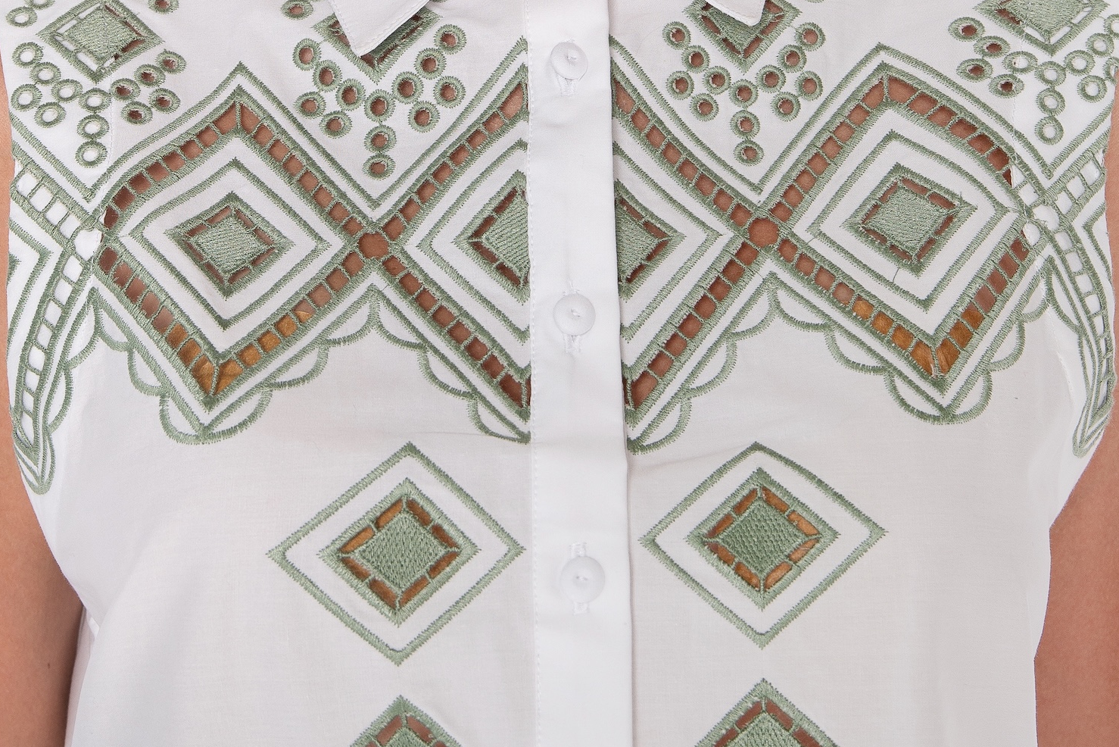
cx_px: 564
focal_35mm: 64
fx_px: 1990
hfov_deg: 31.4
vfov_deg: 21.1
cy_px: 223
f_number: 6.3
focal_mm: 42
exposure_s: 1/160
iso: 200
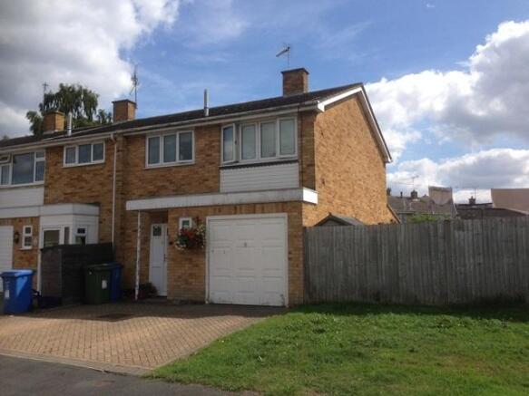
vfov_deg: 42.9
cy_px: 198
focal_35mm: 33
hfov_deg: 55.4
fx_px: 504
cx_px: 264
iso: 50
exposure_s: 1/1748
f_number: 2.4
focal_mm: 4.13
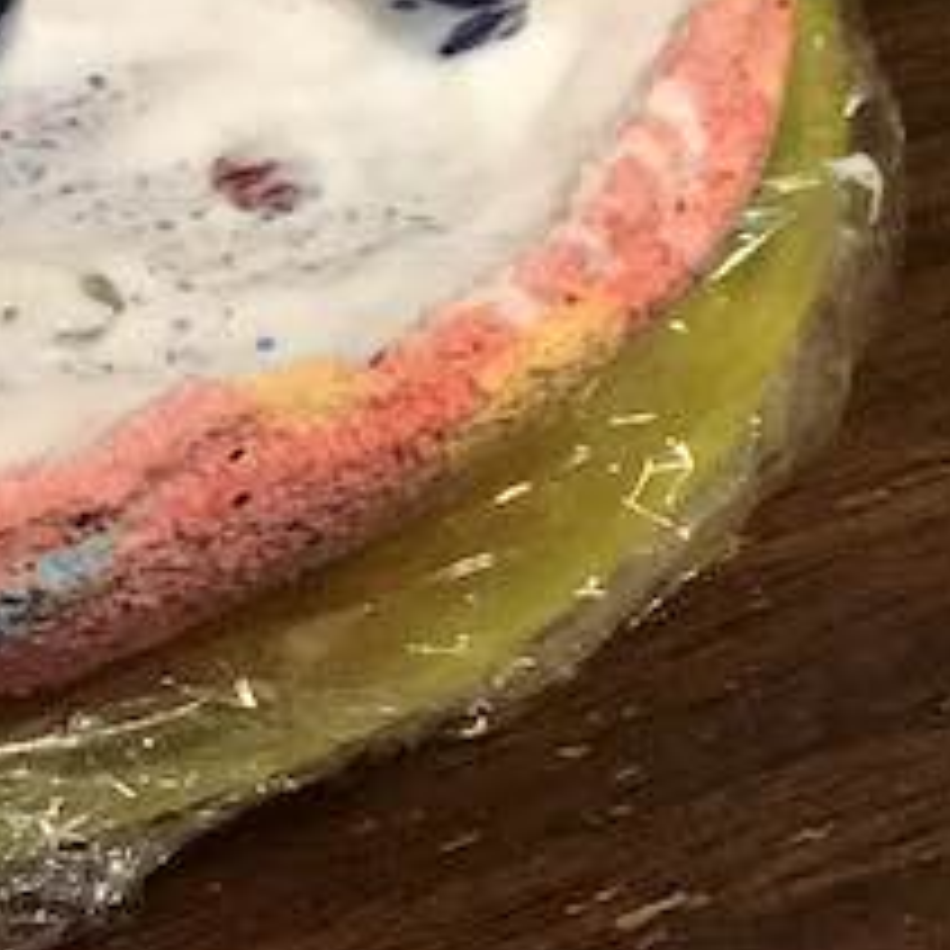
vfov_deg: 9.8
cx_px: -432
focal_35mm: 179
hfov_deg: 9.5
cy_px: 489
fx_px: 5558
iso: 400
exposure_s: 1/60
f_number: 2.8
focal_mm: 6.6
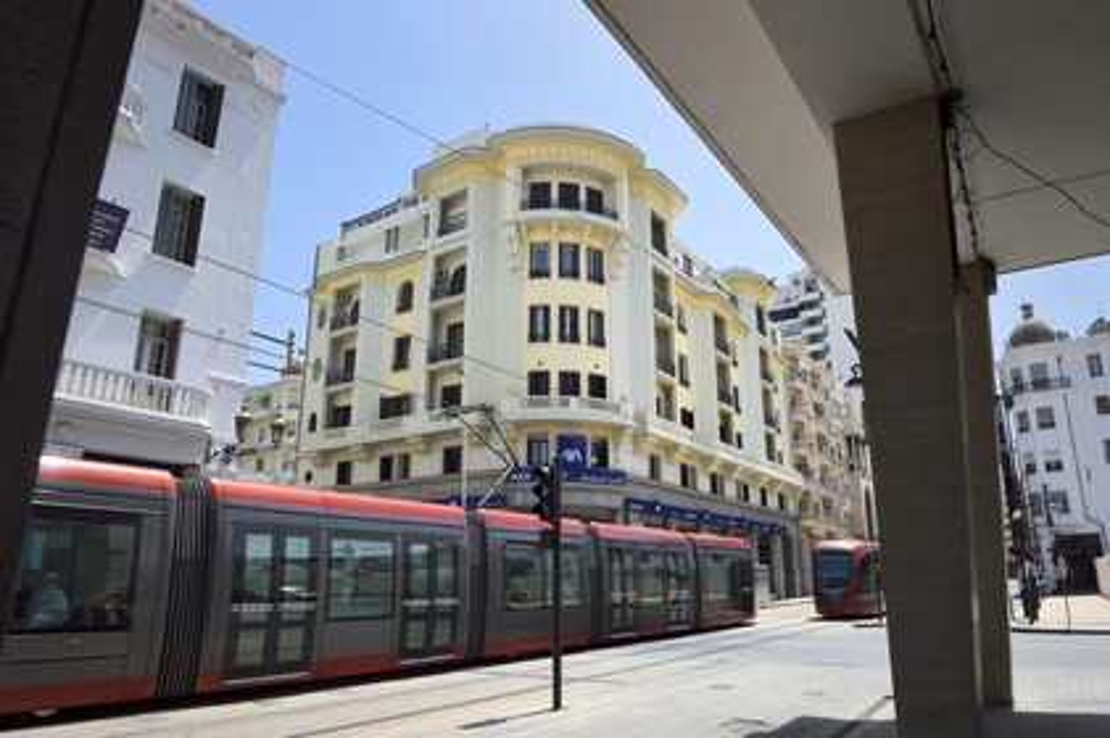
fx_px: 739
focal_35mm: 24
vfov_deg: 53.1
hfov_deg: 73.8
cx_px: 555
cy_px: 369
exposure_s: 1/320
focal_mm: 24
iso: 200
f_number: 11
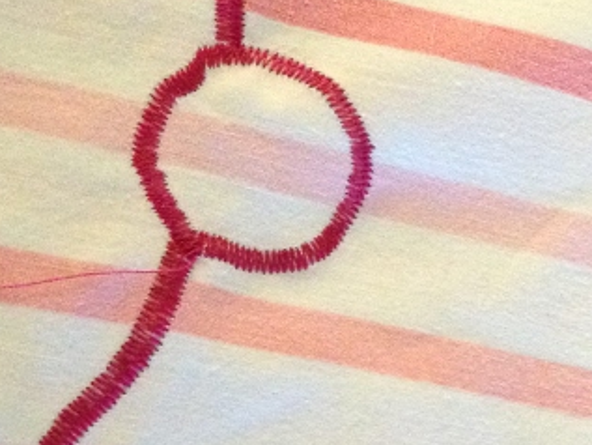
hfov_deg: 16.2
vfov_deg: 13.0
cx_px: 831
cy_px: 363
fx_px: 1933
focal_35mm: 113
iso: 400
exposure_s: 1/20
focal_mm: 4.28
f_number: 2.4
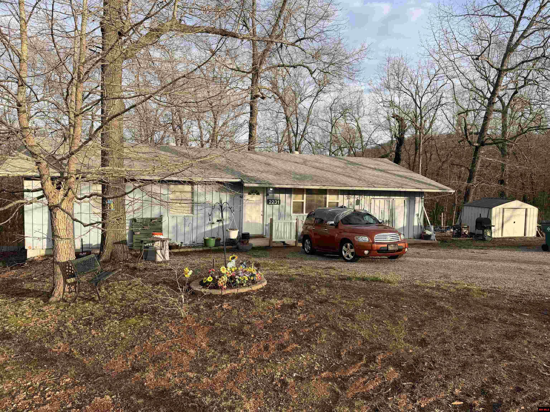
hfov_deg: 71.6
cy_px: 206
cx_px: 275
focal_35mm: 24
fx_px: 381
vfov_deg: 56.8
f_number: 1.78
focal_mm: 6.76
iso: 80
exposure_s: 1/1770
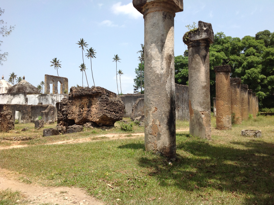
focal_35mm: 35
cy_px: 102
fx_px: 277
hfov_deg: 52.7
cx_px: 137
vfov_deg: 40.6
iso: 50
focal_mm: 4.28
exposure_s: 1/1890
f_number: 2.4
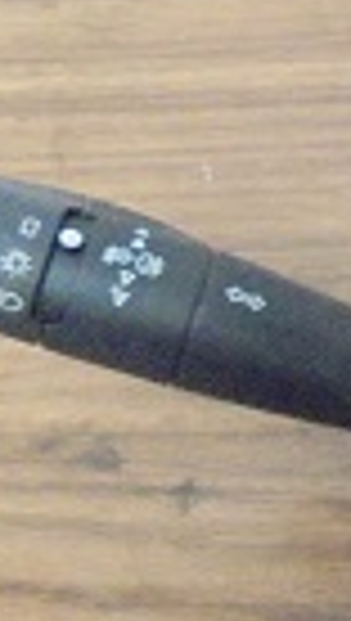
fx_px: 1747
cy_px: 448
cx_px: 950
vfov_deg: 20.0
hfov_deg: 9.6
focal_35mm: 106
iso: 800
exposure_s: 1/20
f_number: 3.5
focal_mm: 4.6
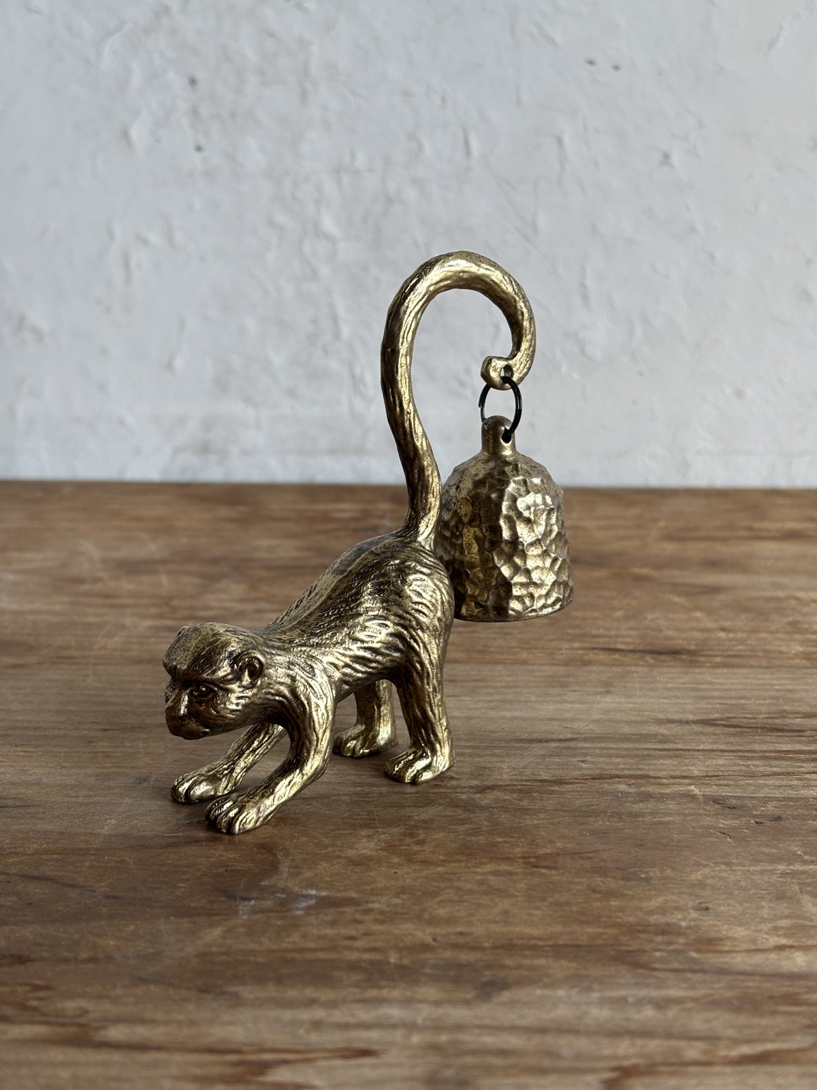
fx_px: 1636
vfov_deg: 36.8
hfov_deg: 28.0
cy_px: 545
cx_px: 408
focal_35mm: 52
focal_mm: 5.96
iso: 50
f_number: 1.6
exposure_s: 1/100
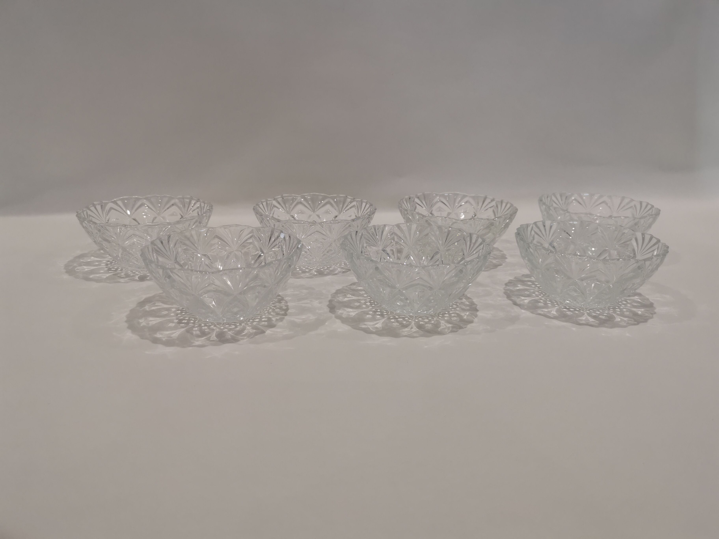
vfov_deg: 51.4
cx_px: 360
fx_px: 561
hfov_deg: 65.3
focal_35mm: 27
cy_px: 270
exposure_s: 1/100
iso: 100
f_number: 1.8
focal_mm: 5.58
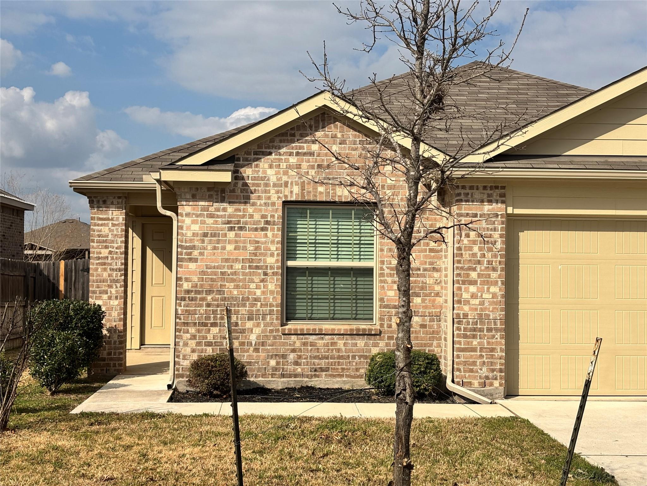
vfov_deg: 28.0
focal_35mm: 52
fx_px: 972
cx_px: 324
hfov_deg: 36.8
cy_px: 243
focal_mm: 5.96
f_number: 1.6
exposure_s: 1/5076
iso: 40
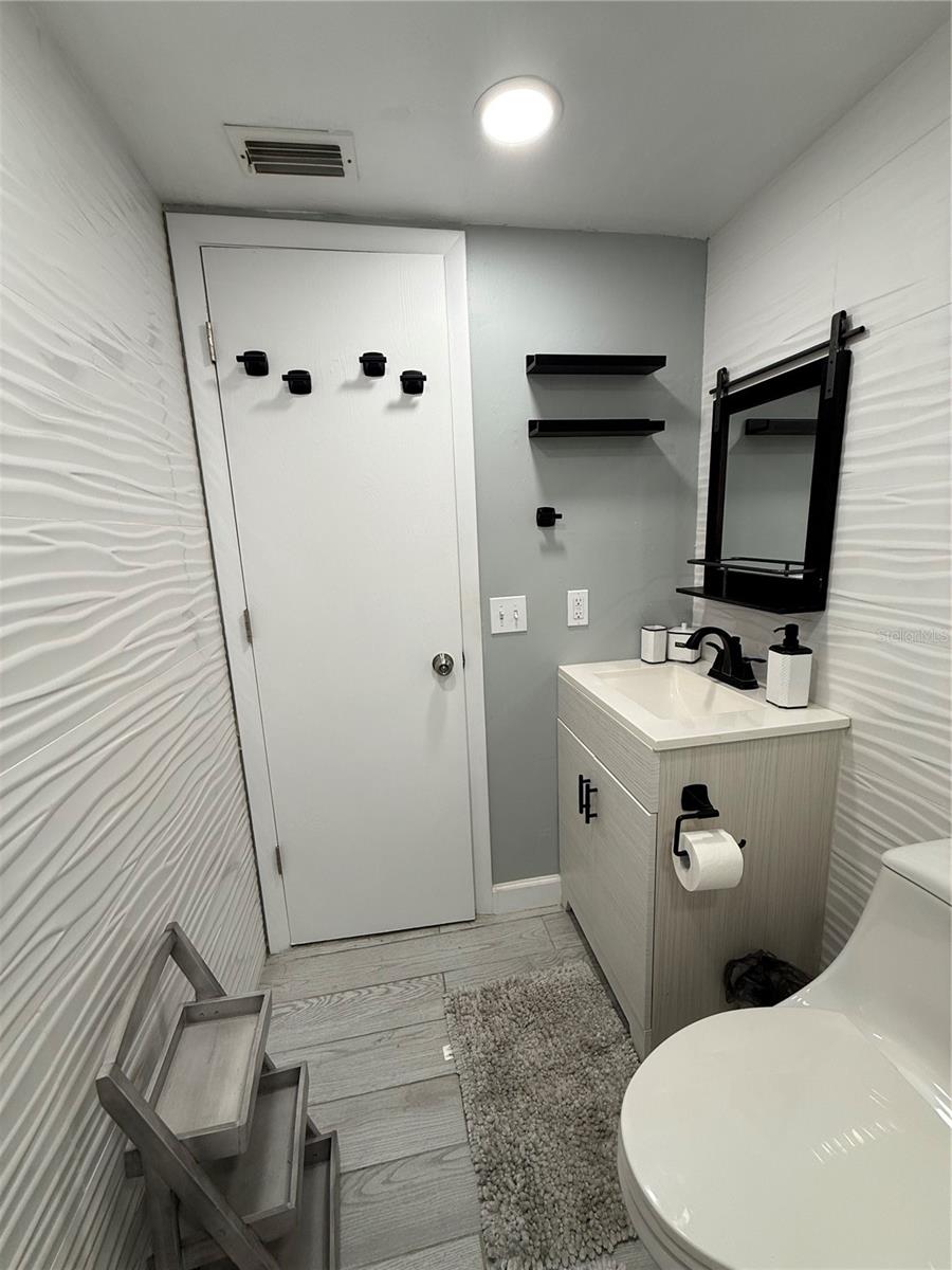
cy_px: 635
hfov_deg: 85.7
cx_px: 476
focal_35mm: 14
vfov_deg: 102.1
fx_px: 513
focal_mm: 2.22
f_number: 2.2
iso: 80
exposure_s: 1/120
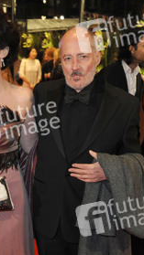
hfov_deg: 16.7
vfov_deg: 29.2
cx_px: 39
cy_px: 169
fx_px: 489
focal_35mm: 72
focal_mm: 48
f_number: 5.6
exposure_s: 1/200
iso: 3200
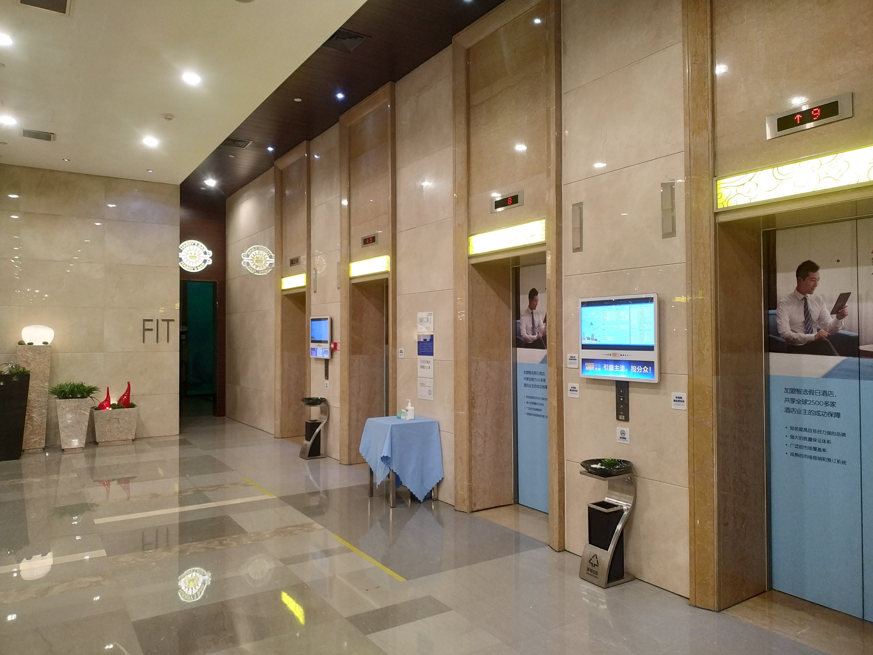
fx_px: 605
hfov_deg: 71.6
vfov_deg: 56.8
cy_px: 328
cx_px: 436
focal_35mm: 24
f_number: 1.9
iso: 320
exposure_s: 1/20
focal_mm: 3.94
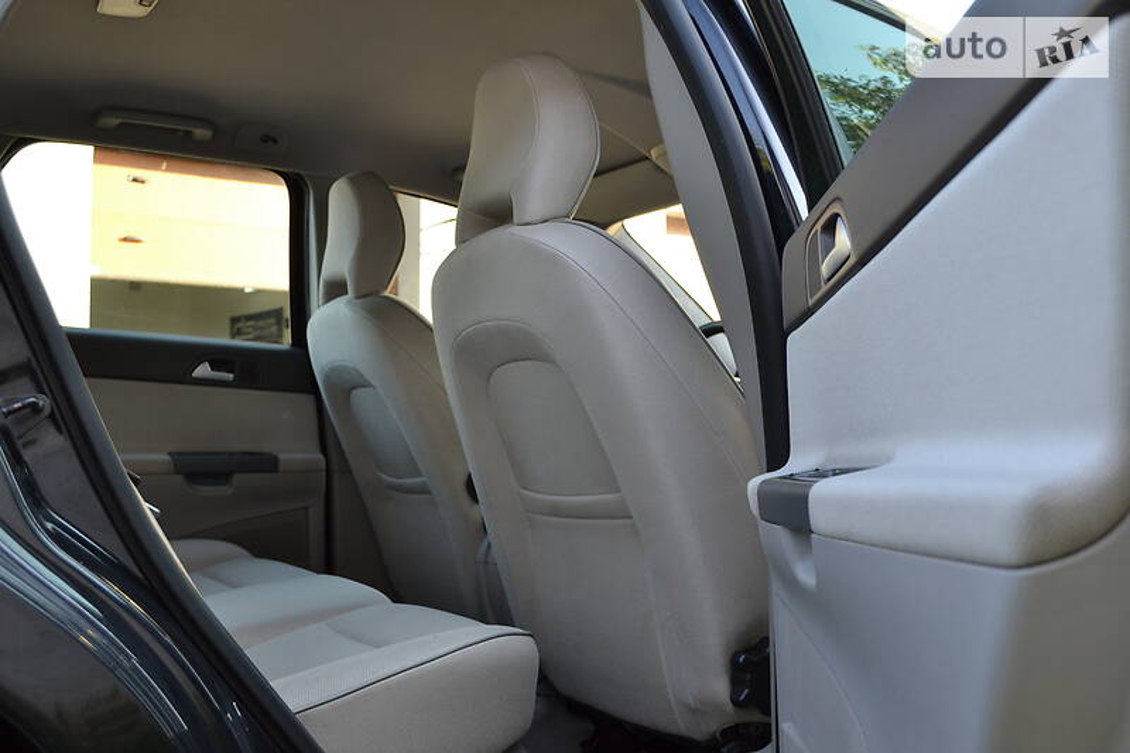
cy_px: 376
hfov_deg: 53.1
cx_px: 565
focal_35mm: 36
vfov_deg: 36.9
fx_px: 1130
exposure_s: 1/100
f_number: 5.6
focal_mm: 24
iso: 400
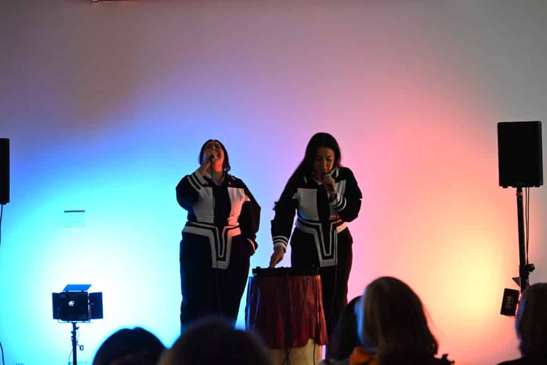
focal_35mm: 103
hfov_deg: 19.8
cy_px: 182
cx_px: 274
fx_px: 1566
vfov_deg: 13.3
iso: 5000
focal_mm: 103
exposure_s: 1/60
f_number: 6.3
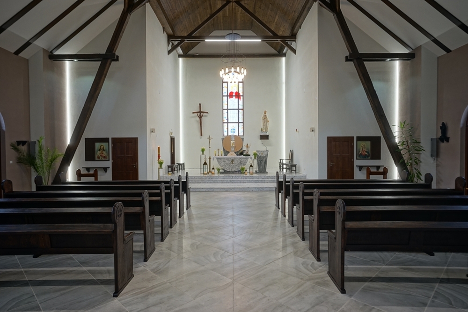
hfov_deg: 84.0
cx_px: 234
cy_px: 156
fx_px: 260
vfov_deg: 61.9
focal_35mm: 20
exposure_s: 1/20
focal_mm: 20
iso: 640
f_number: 6.3
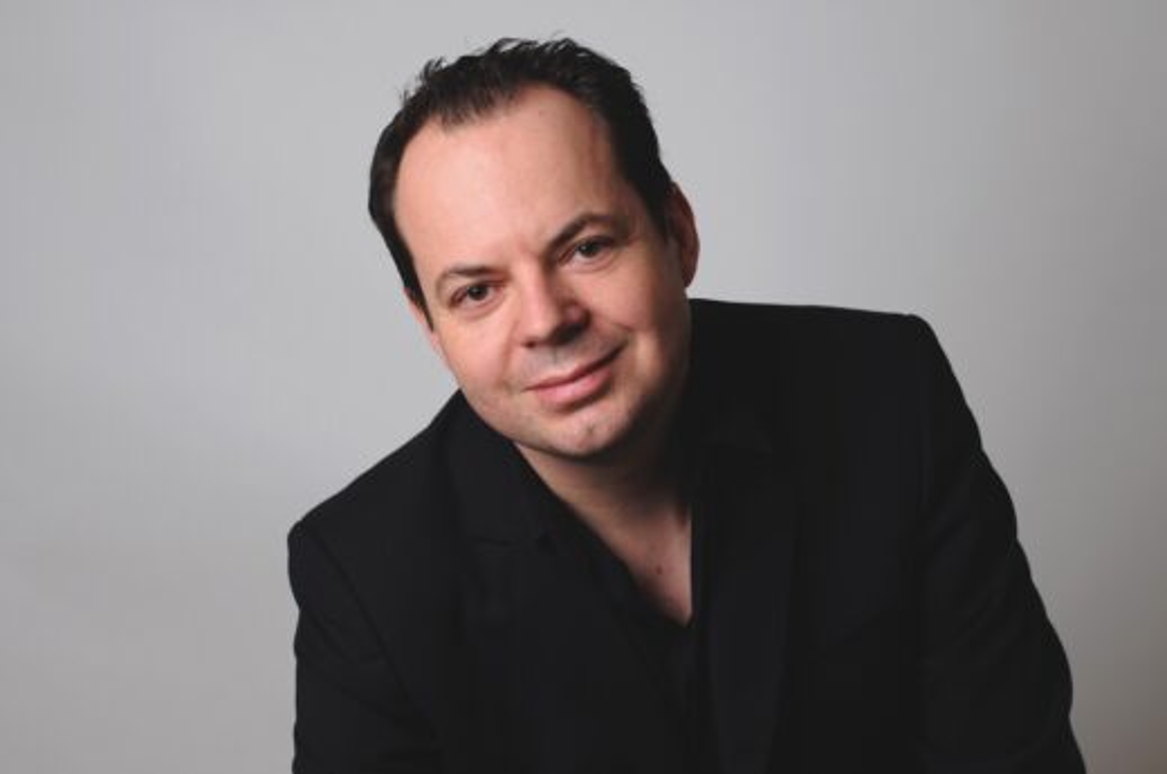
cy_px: 387
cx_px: 584
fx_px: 2427
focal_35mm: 75
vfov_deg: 18.1
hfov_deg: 27.0
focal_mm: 50
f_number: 6.3
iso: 200
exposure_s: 1/100
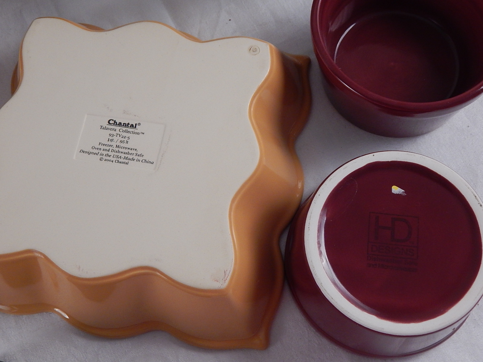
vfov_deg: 33.6
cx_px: 242
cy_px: 181
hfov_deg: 43.9
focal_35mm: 43
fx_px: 600
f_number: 3.6
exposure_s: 1/200
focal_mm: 7.7
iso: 400
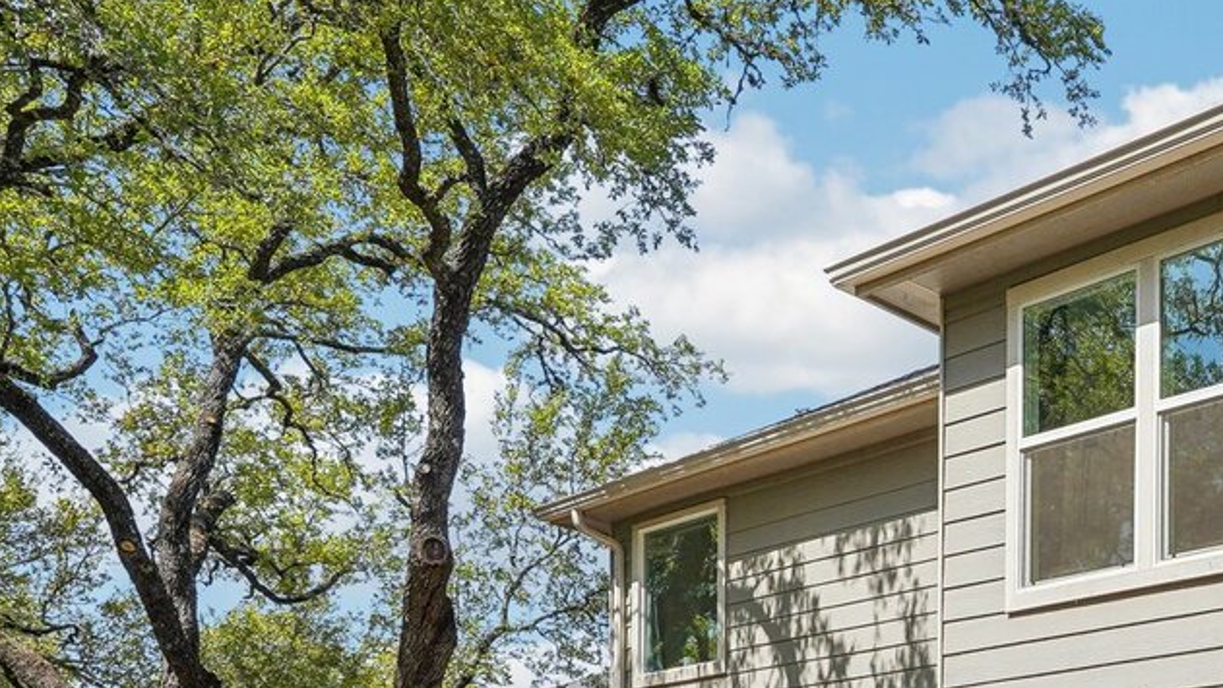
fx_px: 1395
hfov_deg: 36.9
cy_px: 645
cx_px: 1448
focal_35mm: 43
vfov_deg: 26.6
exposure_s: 1/250
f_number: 8
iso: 100
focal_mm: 16
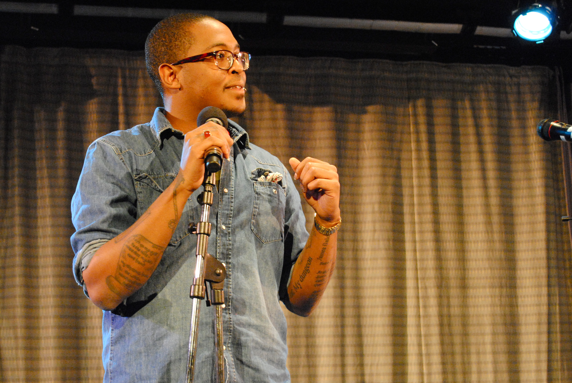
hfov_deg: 38.8
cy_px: 192
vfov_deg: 26.6
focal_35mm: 51
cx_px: 286
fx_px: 811
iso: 1600
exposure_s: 1/15
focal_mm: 34
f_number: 5
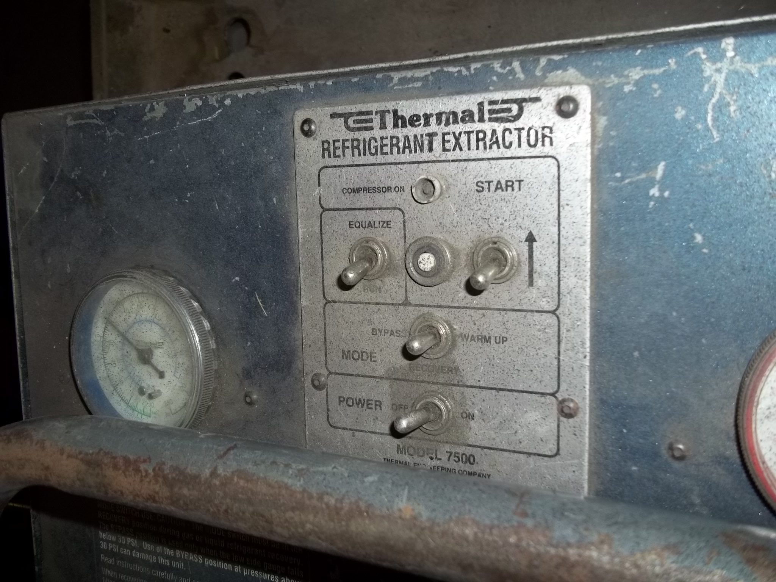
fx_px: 717
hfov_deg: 56.8
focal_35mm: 32
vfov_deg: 44.2
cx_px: 388
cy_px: 291
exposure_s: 1/30
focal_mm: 5.7
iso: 64
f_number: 2.9
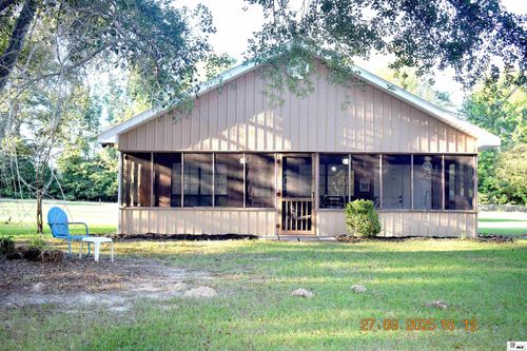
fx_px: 593
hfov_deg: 47.9
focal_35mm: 40
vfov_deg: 33.0
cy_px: 176
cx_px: 264
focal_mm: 27
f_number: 5.6
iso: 280
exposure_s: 1/125
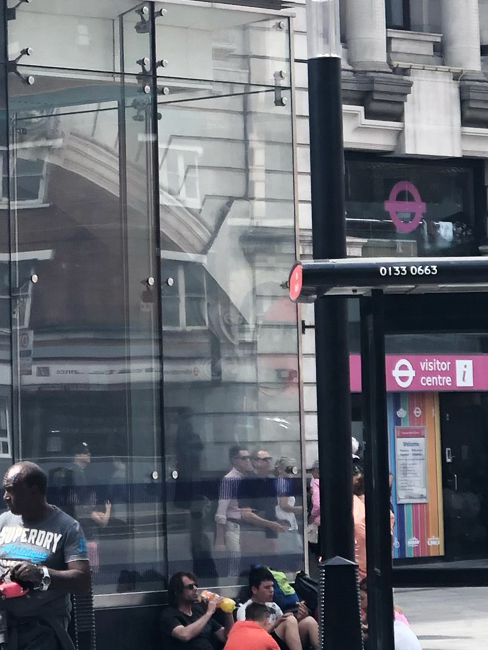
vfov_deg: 11.2
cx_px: -65
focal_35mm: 175
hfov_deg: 8.4
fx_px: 3289
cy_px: 50
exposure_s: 1/164
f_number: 2.8
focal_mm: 6.6
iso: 20
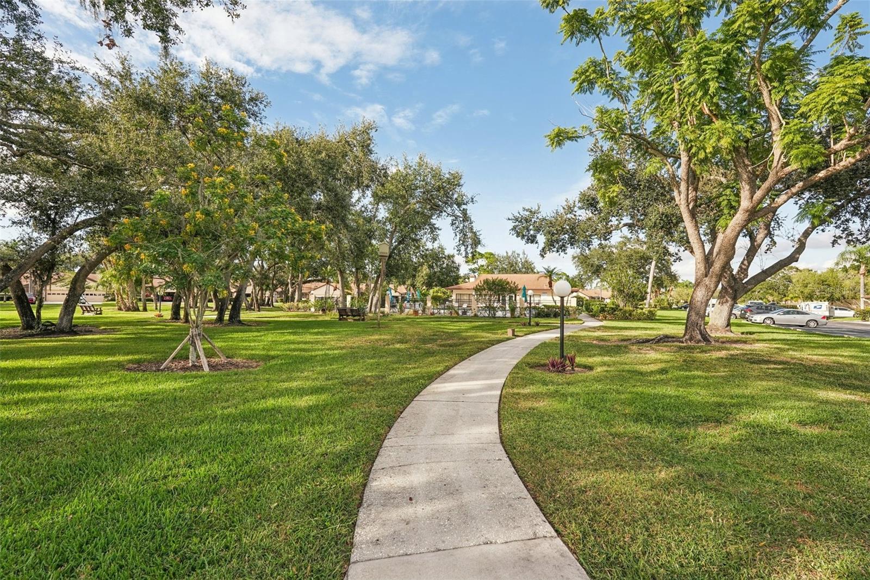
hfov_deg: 96.7
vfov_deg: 73.7
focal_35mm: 16
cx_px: 435
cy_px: 290
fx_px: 387
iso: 400
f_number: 8
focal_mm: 16
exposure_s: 1/400
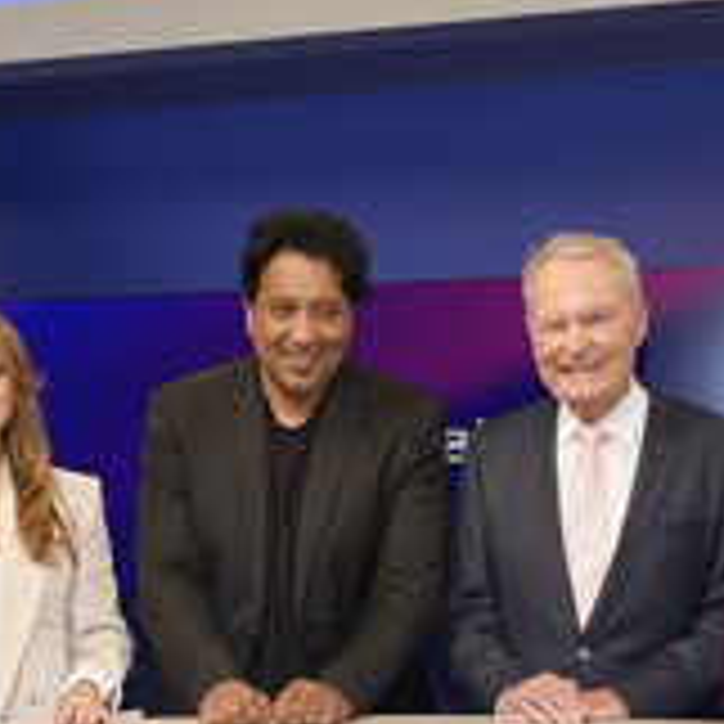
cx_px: 97
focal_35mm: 76
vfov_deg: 22.2
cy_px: 661
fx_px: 1798
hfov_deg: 22.3
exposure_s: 1/160
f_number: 5
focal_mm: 32
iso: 2000
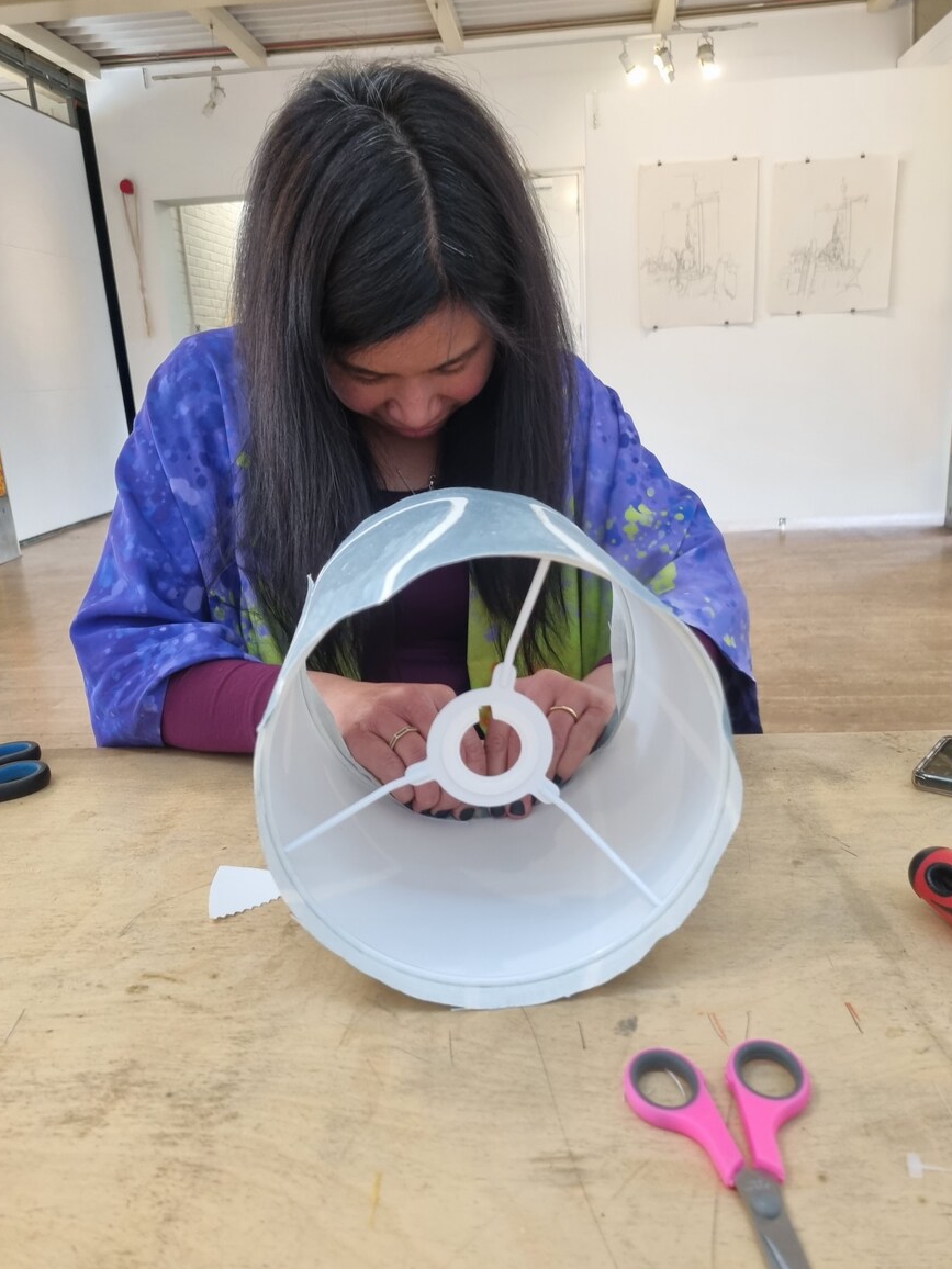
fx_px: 990
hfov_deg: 51.4
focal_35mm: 27
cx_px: 484
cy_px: 643
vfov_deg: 65.3
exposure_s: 1/50
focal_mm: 5.4
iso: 320
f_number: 1.8
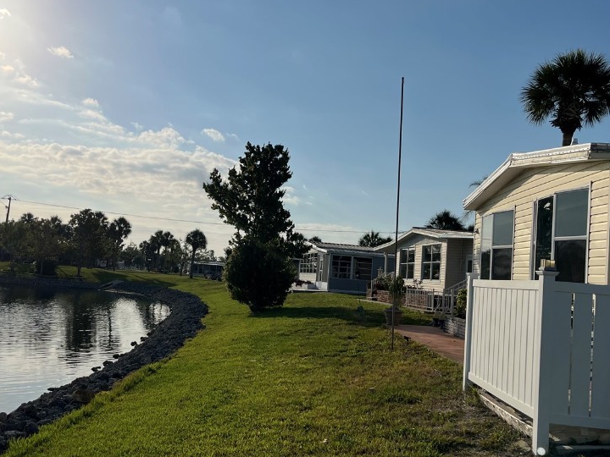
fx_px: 652
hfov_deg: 49.9
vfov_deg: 38.7
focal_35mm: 37
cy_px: 233
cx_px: 256
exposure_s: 1/15152
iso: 50
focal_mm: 5.1
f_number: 1.6
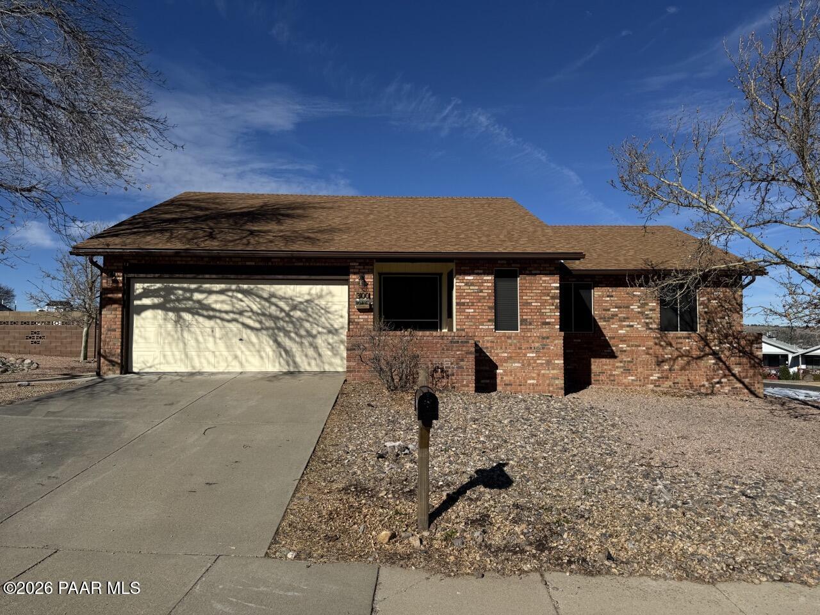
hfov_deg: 71.6
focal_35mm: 24
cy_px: 308
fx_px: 569
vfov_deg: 56.8
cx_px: 410
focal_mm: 6.76
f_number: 1.78
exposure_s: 1/7092
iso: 80
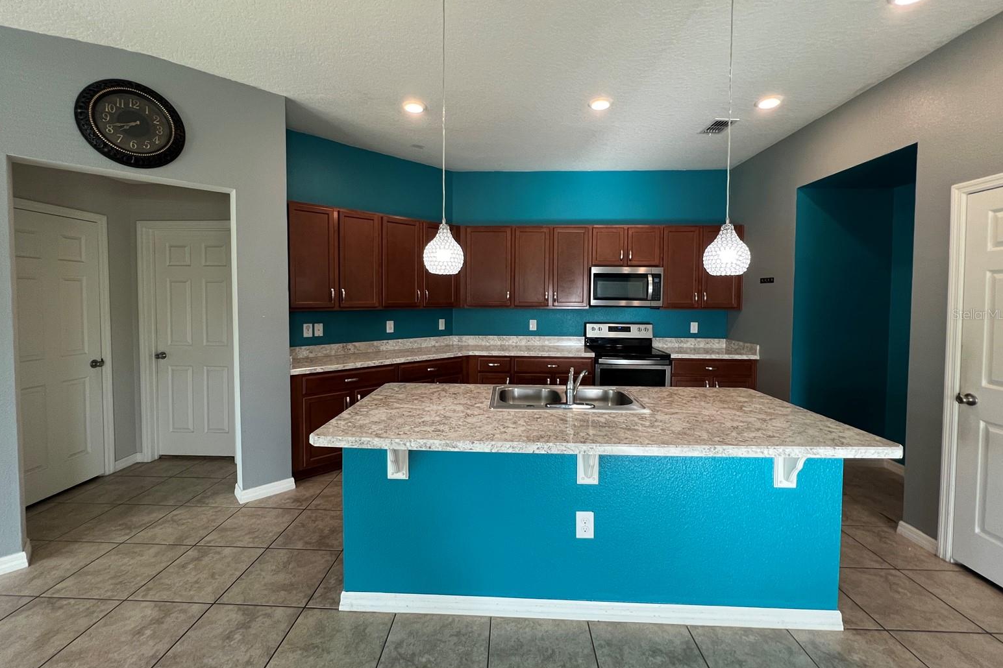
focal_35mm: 14
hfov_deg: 104.2
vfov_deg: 81.1
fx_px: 390
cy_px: 314
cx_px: 494
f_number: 1.8
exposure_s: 1/120
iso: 250
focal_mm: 1.57
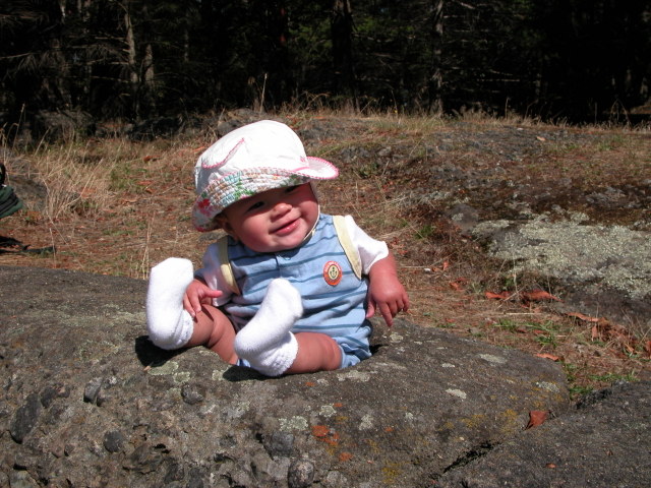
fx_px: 865
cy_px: 244
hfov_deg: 41.2
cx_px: 326
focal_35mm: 46
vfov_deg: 31.5
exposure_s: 1/439
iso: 100
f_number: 7.5
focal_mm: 11.6
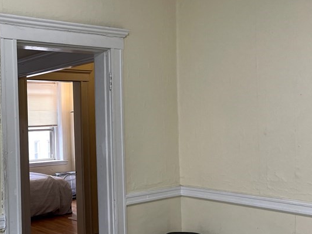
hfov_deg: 36.3
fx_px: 451
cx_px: 45
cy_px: 134
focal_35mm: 50
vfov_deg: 29.1
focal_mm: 4.2
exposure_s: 1/120
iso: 100
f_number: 1.6
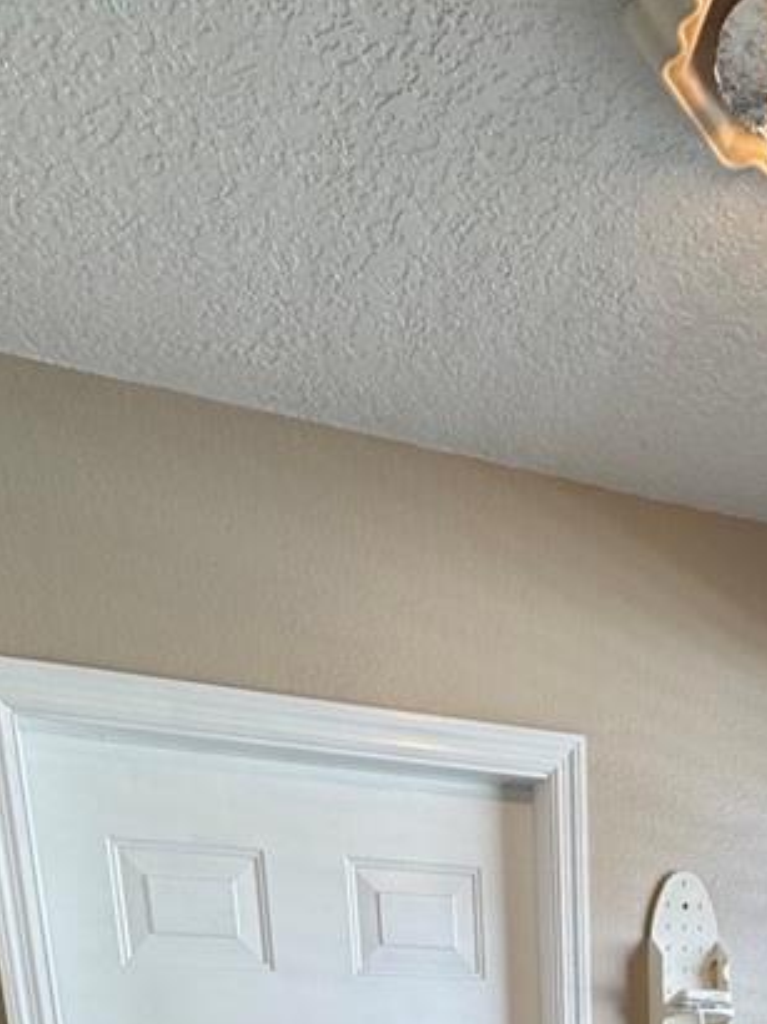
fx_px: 1213
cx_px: 682
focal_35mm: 41
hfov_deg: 33.4
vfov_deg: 30.2
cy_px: 1474
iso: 64
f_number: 2.2
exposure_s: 1/120
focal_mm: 2.22
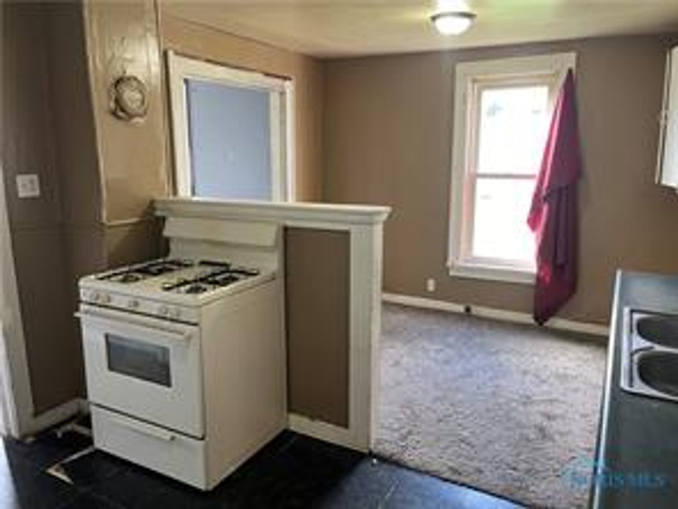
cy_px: 254
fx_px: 509
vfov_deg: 53.1
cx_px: 339
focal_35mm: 26
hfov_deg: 67.3
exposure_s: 1/60
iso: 125
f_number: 1.6
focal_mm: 5.1
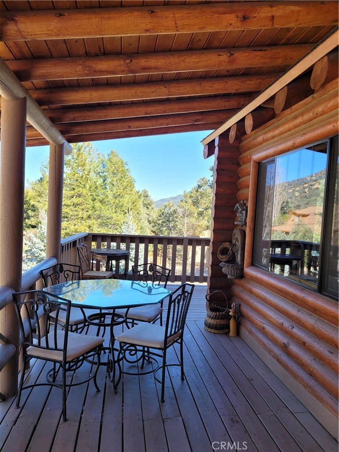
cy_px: 226
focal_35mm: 26
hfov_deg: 53.1
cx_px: 170
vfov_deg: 67.3
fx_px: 339
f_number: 1.8
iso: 40
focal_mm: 5.4
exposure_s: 1/296
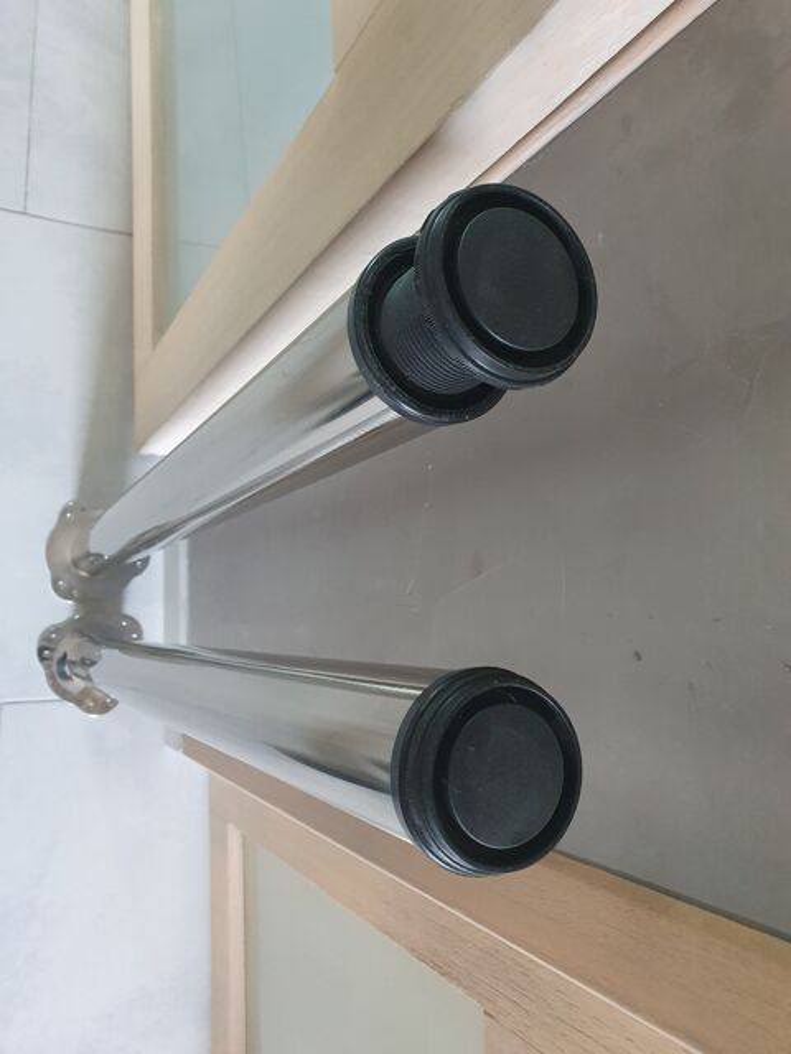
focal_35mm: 26
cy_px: 527
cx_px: 396
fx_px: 792
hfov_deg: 53.1
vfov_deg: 67.3
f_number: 2.4
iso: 640
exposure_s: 1/40
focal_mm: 4.32
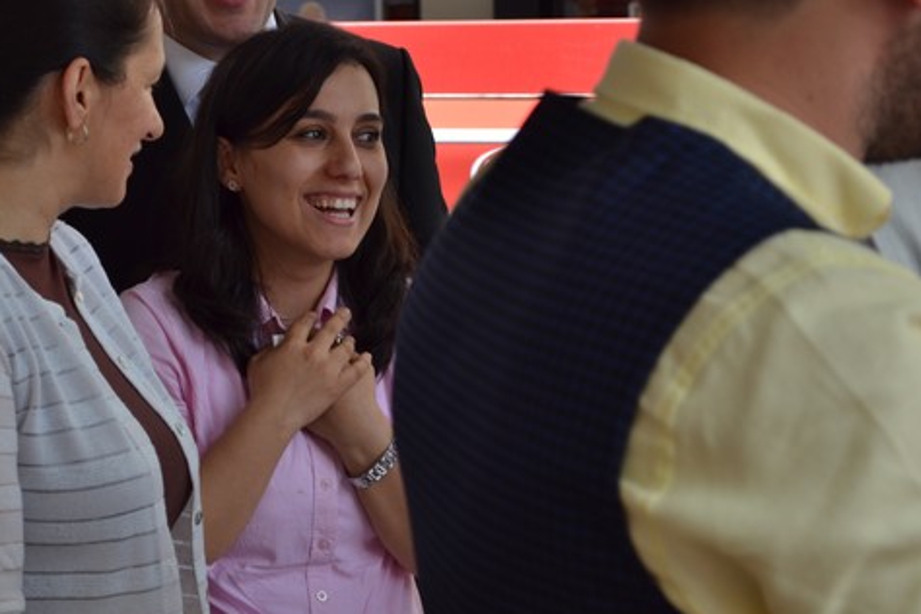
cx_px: 274
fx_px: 2986
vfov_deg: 11.7
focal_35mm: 117
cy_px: 290
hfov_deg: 17.5
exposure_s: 1/125
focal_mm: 55
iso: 100
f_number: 5.6
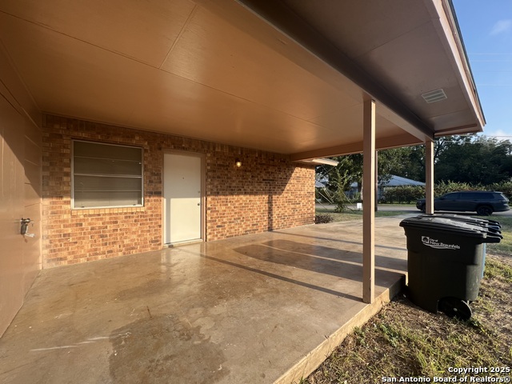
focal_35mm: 13
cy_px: 192
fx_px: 192
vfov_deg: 89.9
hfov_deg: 106.2
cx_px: 256
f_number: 1.8
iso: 32
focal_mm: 1.57
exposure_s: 1/652
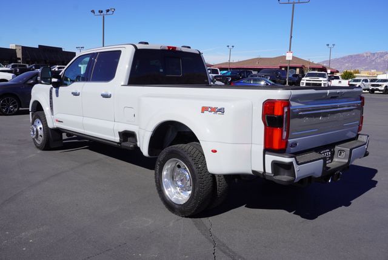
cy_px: 130
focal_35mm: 33
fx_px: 356
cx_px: 194
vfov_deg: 40.0
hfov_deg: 57.2
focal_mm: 22
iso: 100
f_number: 10
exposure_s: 1/200
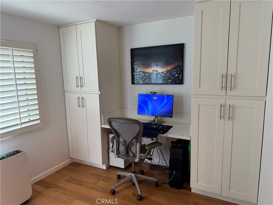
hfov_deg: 71.6
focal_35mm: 24
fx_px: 189
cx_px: 136
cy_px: 102
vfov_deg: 56.8
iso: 320
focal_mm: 6.76
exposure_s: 1/60
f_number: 1.78
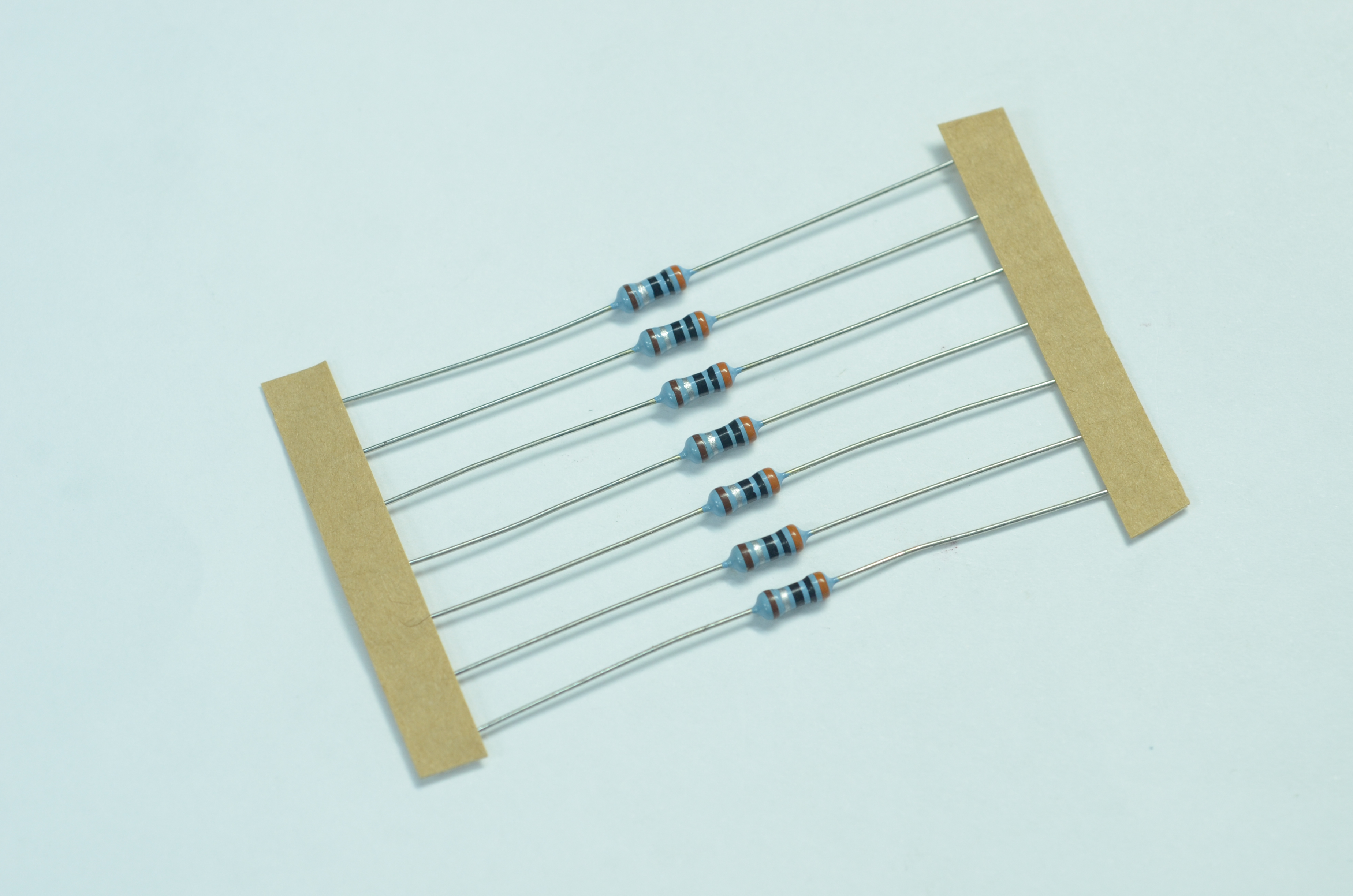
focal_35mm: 90
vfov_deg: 15.1
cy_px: 448
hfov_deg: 22.7
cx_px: 676
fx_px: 3375
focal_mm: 60
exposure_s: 1/20
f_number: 8
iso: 640
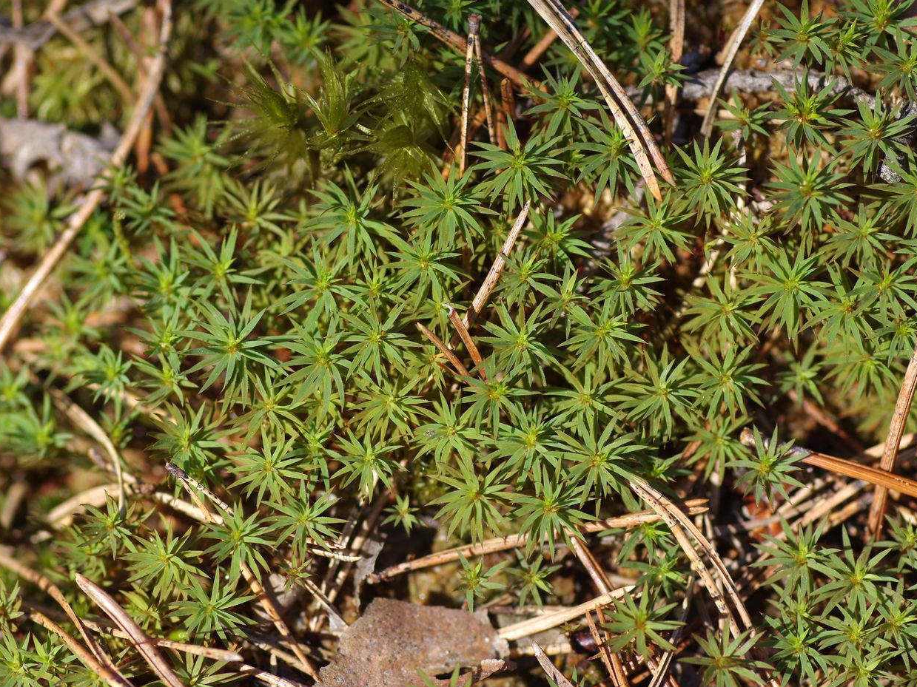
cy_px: 344
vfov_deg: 9.1
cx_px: 485
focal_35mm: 163
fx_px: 4318
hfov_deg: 12.1
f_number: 4
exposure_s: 1/200
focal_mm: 100
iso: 100
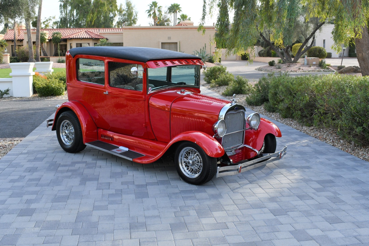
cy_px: 109
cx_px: 190
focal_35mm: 42
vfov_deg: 31.9
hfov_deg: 46.4
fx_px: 431
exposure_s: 1/250
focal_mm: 22
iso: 200
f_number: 8
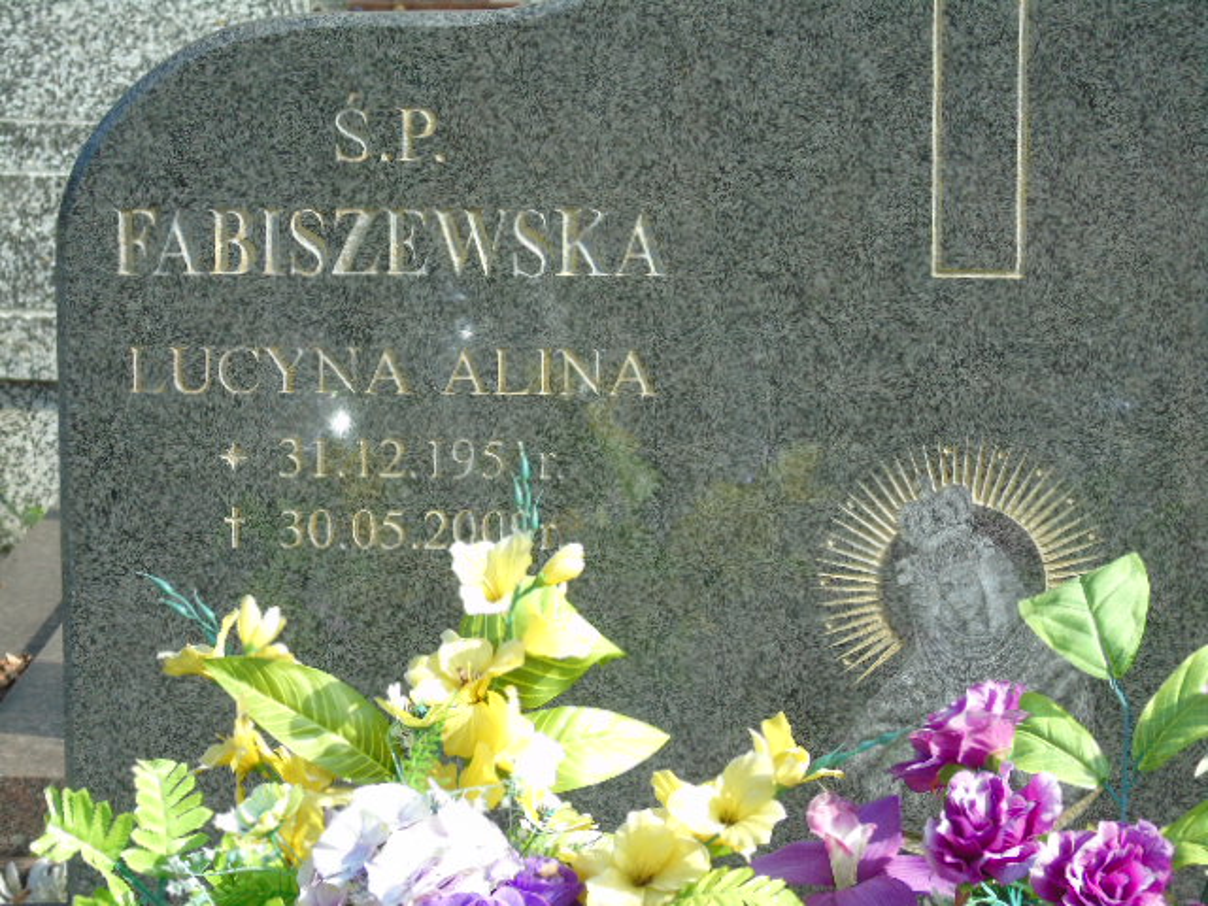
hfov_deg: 13.9
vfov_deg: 10.4
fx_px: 4955
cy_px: 453
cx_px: 604
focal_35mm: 142
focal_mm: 25
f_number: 4.7
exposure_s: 1/160
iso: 80
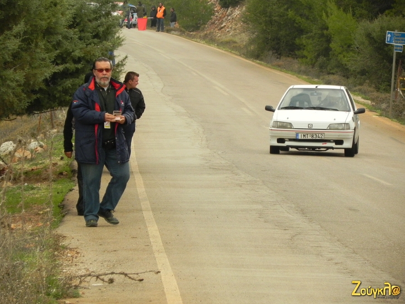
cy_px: 150
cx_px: 201
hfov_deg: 6.7
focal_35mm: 295
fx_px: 3450
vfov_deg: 5.0
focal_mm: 51.8
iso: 424
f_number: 4.5
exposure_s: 1/1000
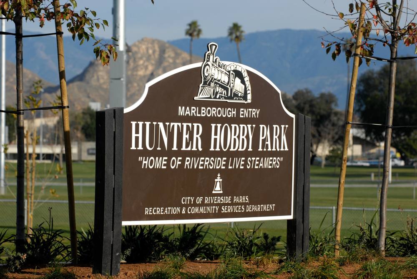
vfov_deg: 6.8
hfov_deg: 10.1
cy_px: 140
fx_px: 2348
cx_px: 208
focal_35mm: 202
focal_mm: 135
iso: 320
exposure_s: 1/640
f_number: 6.3
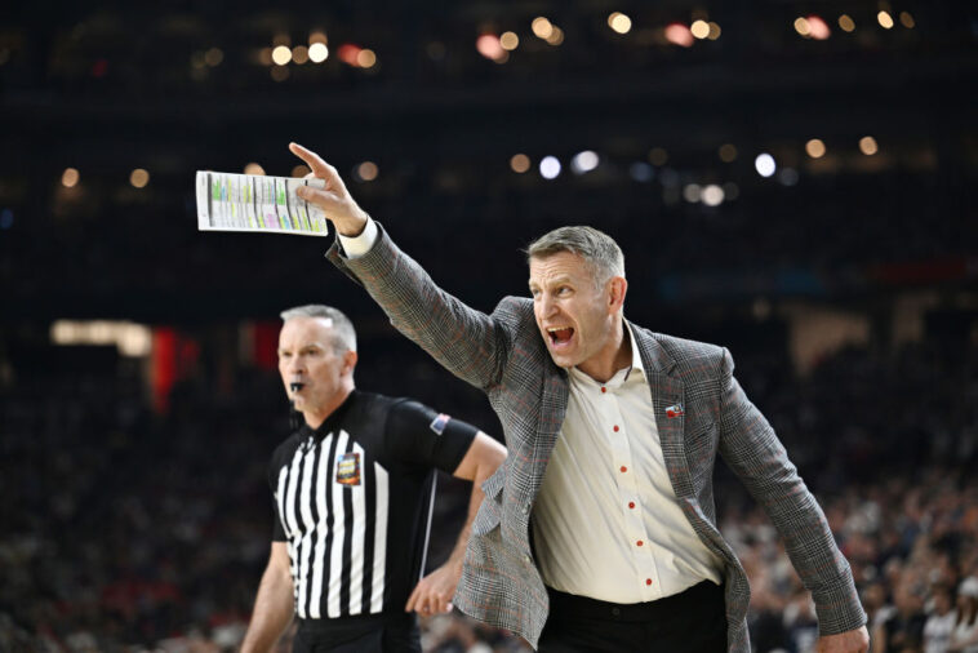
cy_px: 326
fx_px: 3669
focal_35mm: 135
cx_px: 489
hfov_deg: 15.2
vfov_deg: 10.2
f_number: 3.5
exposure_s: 1/1600
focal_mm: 135
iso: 2500
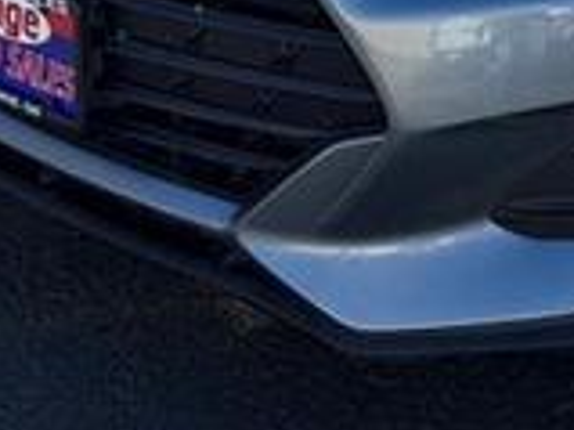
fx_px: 1259
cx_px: 527
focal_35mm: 76
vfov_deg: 17.9
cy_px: -155
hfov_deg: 24.8
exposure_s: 1/3145
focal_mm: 6.76
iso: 100
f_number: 1.78
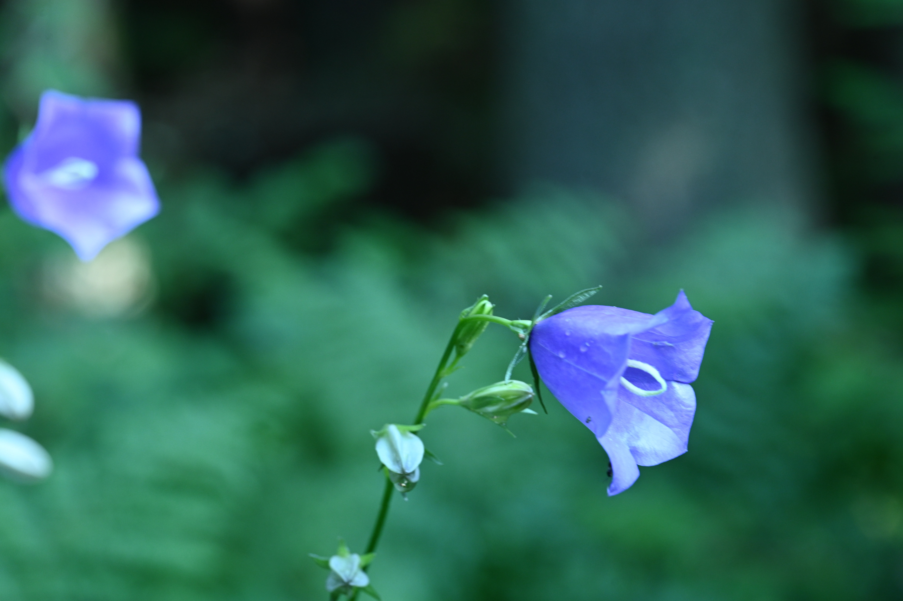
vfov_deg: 11.4
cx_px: 452
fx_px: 3008
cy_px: 300
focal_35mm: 120
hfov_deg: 17.1
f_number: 9
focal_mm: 120
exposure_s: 1/100
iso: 900
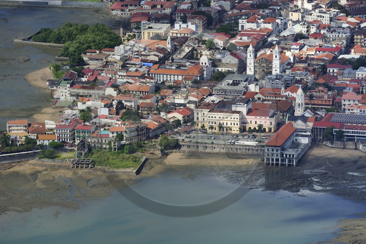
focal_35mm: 200
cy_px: 122
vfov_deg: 6.9
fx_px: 2033
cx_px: 183
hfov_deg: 10.3
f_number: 7.1
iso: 200
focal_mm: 200
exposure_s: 1/1000
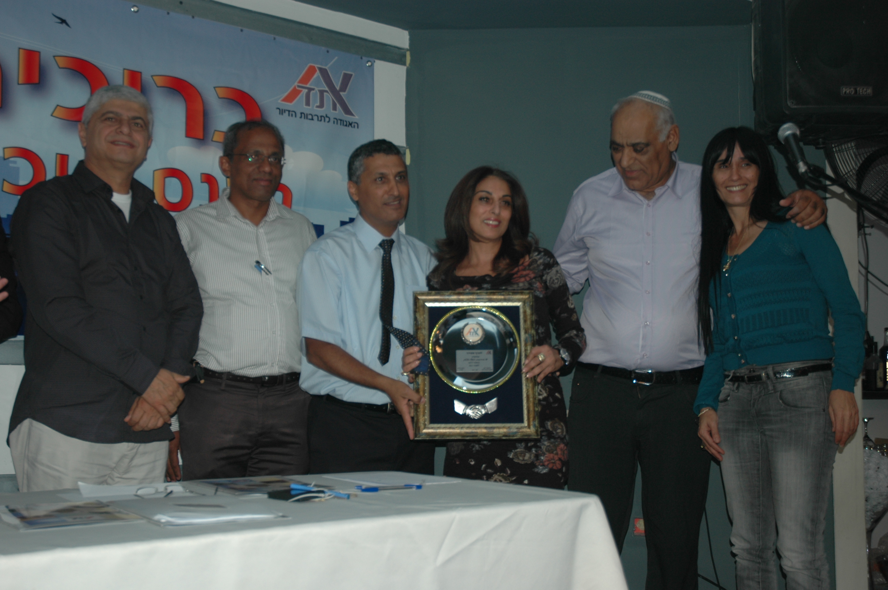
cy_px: 295
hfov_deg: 45.0
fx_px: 1072
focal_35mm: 44
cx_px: 444
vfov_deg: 30.8
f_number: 4
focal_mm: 29
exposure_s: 1/60
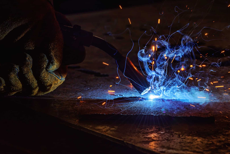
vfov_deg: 5.6
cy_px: 75
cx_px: 134
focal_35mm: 247
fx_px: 1579
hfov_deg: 8.3
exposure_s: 1/160
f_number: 9
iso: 100
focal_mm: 200
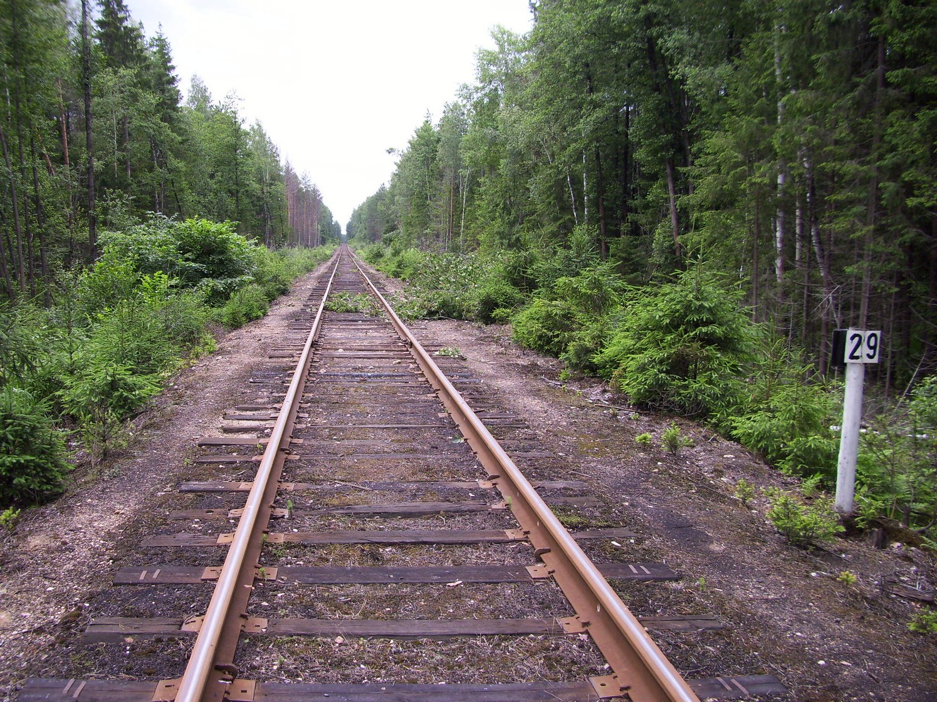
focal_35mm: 34
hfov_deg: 54.0
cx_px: 468
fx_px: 920
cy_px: 351
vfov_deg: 41.8
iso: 80
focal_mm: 5.7
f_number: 2.9
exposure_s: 1/160
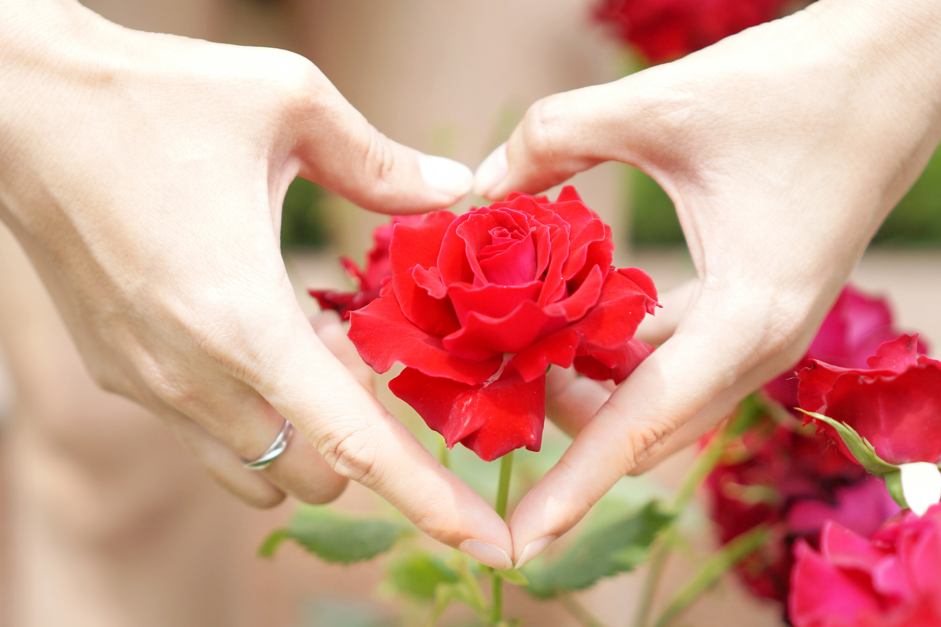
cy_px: 314
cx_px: 470
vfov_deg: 25.8
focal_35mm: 52
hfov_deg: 37.9
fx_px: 1372
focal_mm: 35
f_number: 2.2
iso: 100
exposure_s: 1/1250
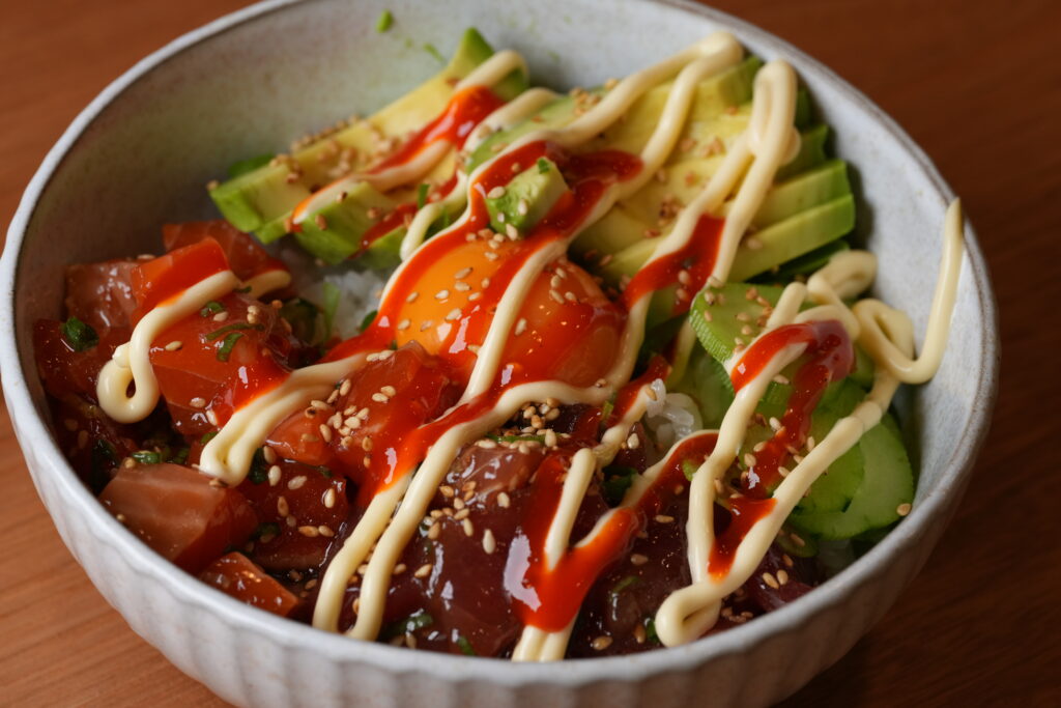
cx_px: 530
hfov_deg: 19.5
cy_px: 354
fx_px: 3095
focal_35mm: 105
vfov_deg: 13.0
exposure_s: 1/125
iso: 800
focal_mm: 105
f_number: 8
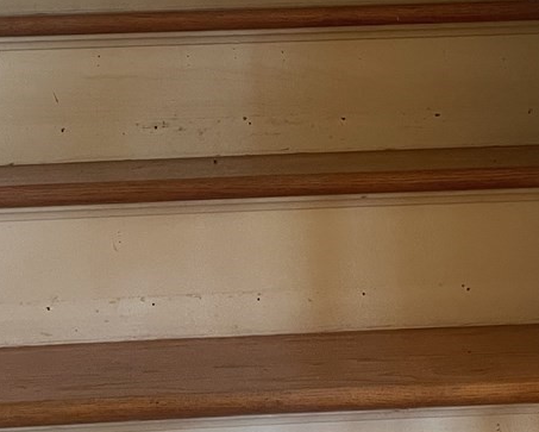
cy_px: 107
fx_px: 1373
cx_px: 300
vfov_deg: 17.8
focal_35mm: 86
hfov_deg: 22.2
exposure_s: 1/60
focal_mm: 4.2
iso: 250
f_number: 1.6
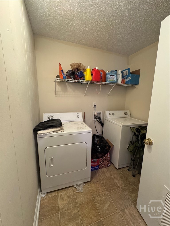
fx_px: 92
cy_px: 113
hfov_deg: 85.7
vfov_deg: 102.1
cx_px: 85
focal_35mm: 14
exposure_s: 1/60
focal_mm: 2.22
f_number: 2.2
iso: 500
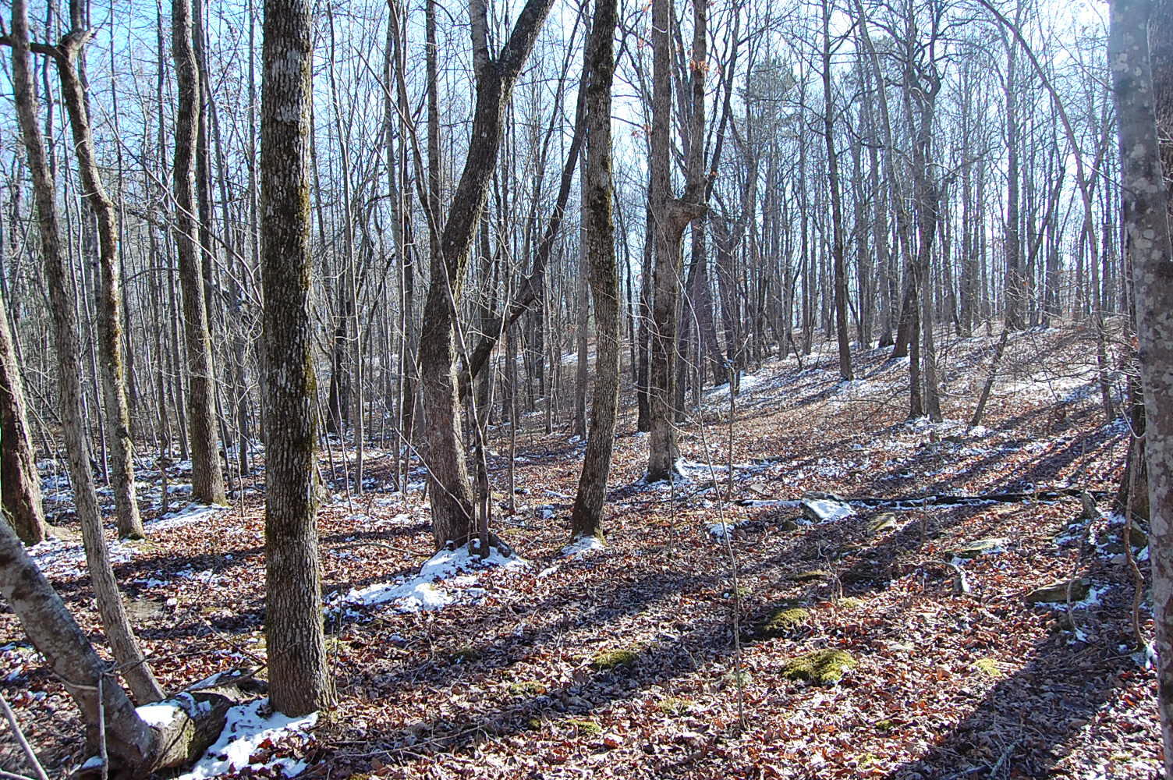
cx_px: 586
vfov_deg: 47.8
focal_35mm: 27
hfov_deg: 67.4
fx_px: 879
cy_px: 390
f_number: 6.3
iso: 200
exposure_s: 1/160
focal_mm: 18
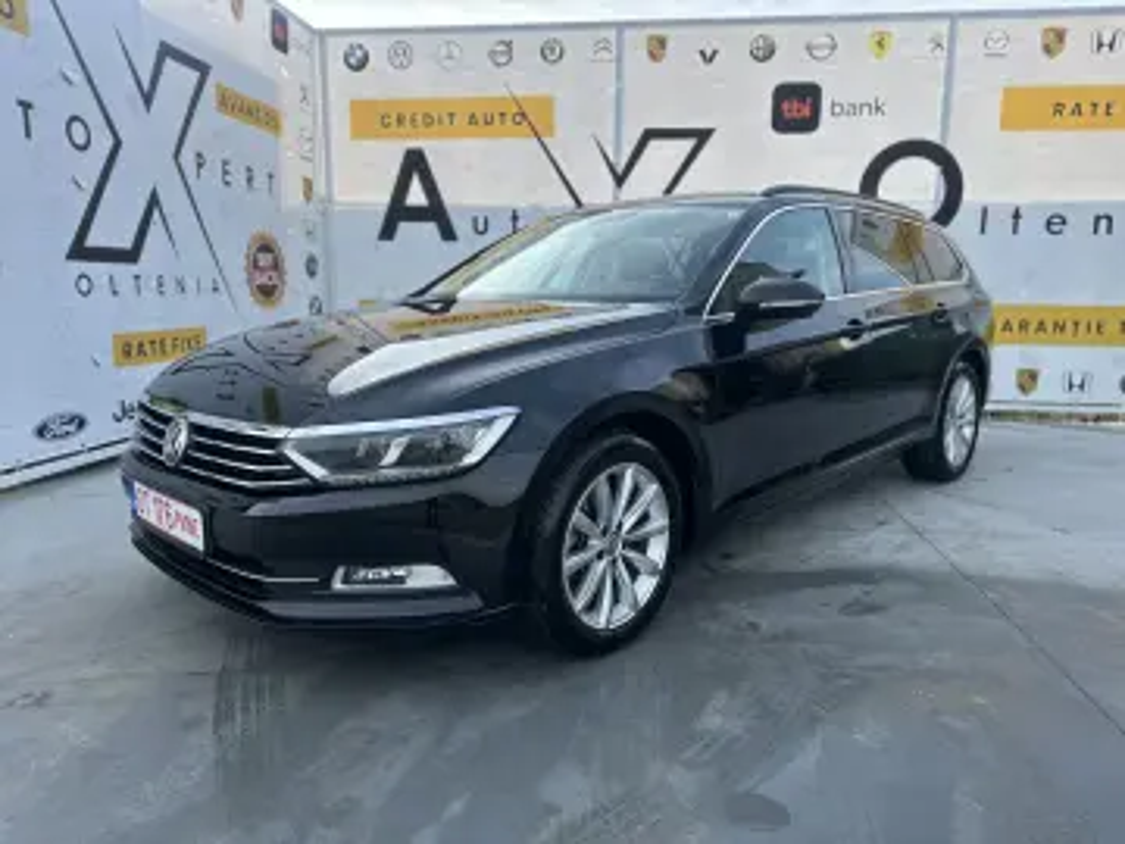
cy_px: 422
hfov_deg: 71.6
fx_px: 780
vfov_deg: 56.8
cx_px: 562
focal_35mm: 24
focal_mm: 6.86
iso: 80
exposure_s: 1/1171
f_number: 1.78
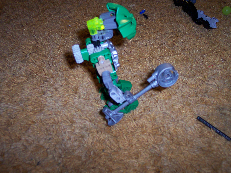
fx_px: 253
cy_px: 86
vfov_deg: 37.7
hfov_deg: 49.0
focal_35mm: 38
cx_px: 116
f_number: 2.8
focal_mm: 8
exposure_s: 1/30
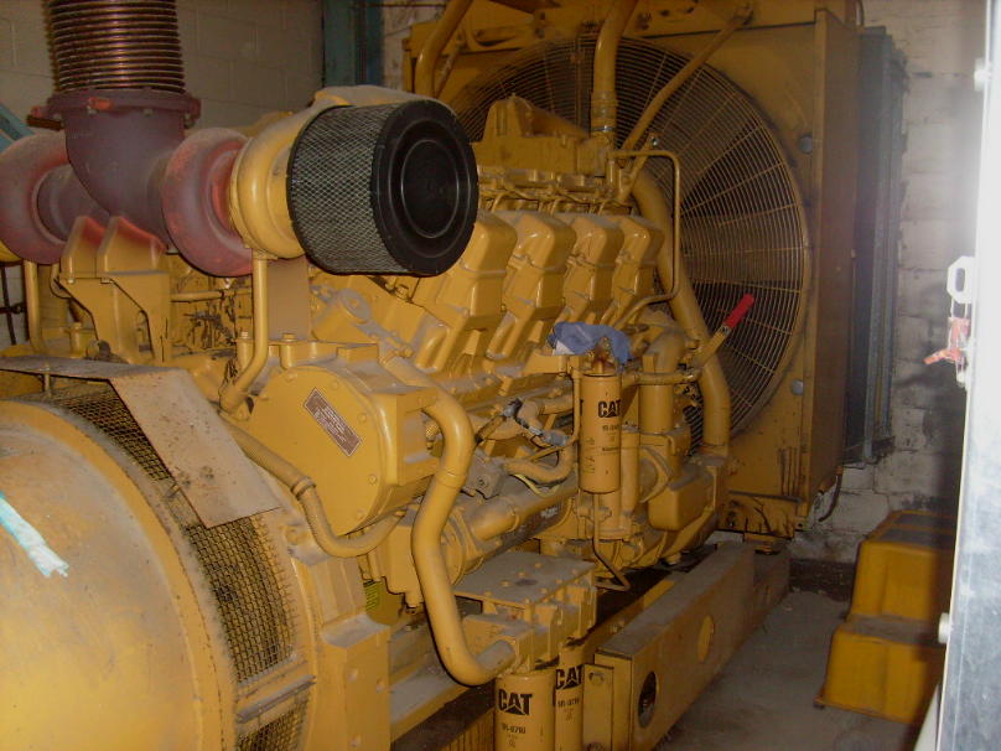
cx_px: 500
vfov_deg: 40.7
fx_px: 1012
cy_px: 376
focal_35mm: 35
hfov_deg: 52.6
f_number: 2.8
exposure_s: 1/45
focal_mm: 5.8
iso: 100
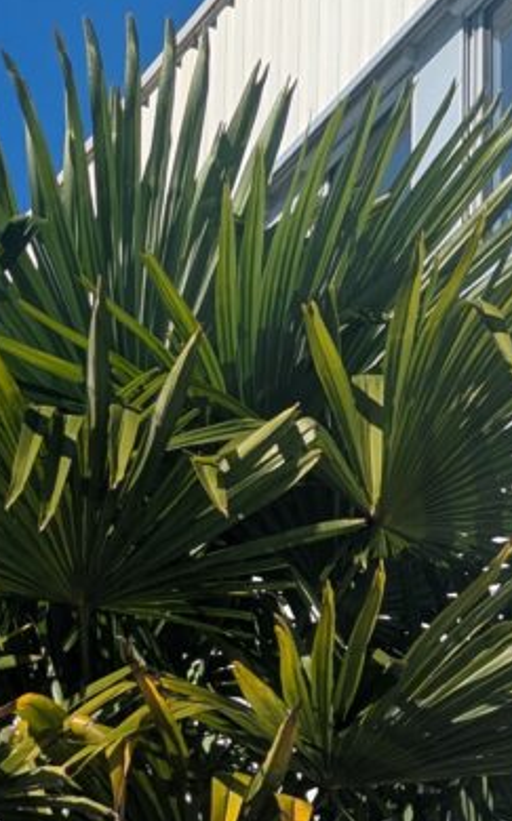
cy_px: 667
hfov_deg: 8.1
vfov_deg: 13.3
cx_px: 830
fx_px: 3513
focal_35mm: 157
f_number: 1.85
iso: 45
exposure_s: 1/3165
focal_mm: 6.81
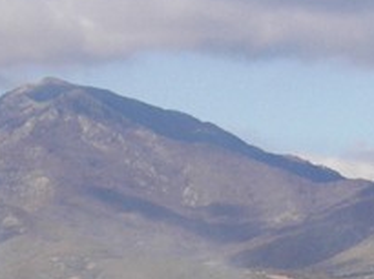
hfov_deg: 5.6
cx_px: 589
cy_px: 461
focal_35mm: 352
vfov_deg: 4.2
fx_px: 3796
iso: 50
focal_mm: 14.9
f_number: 2.8
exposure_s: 1/800
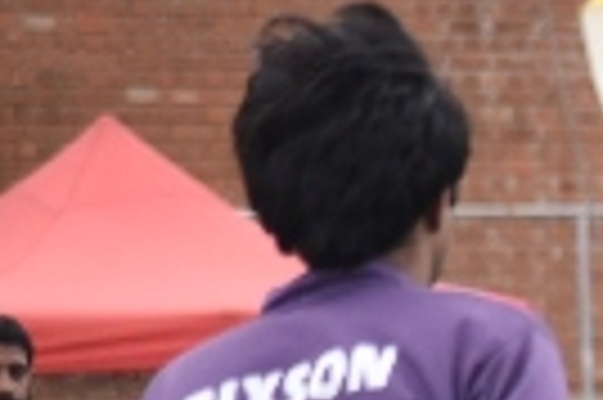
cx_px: 1692
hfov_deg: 2.8
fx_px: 11995
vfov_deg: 1.9
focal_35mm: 717
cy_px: 998
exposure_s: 1/2000
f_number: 4
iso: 640
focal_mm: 120
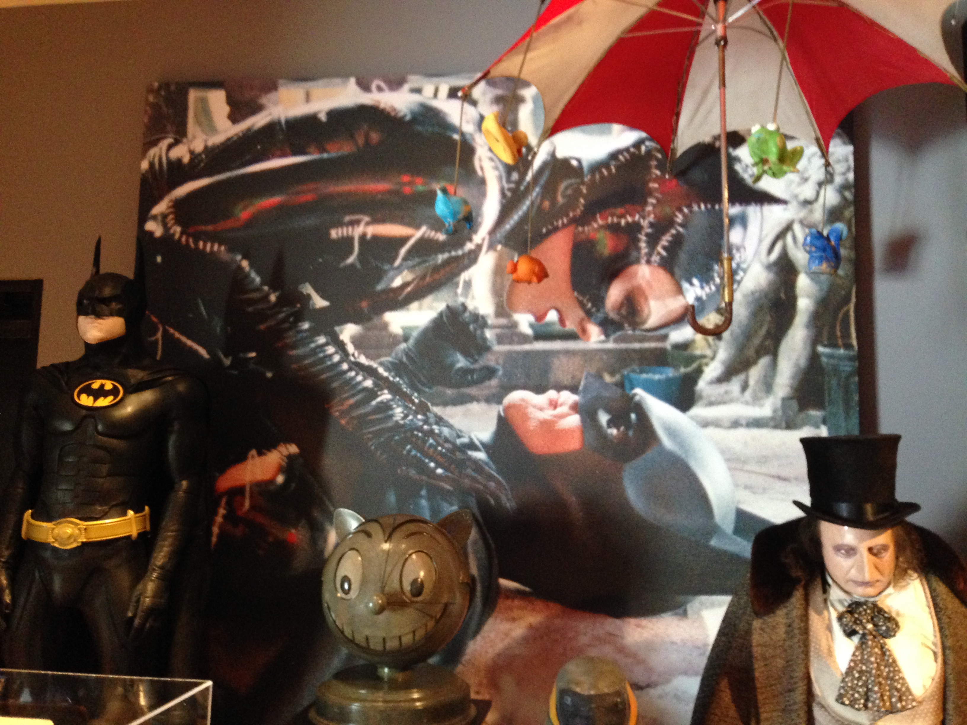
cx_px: 484
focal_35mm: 33
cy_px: 362
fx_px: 922
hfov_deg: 55.4
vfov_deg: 42.9
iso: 400
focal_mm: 4.12
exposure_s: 1/15
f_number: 2.4
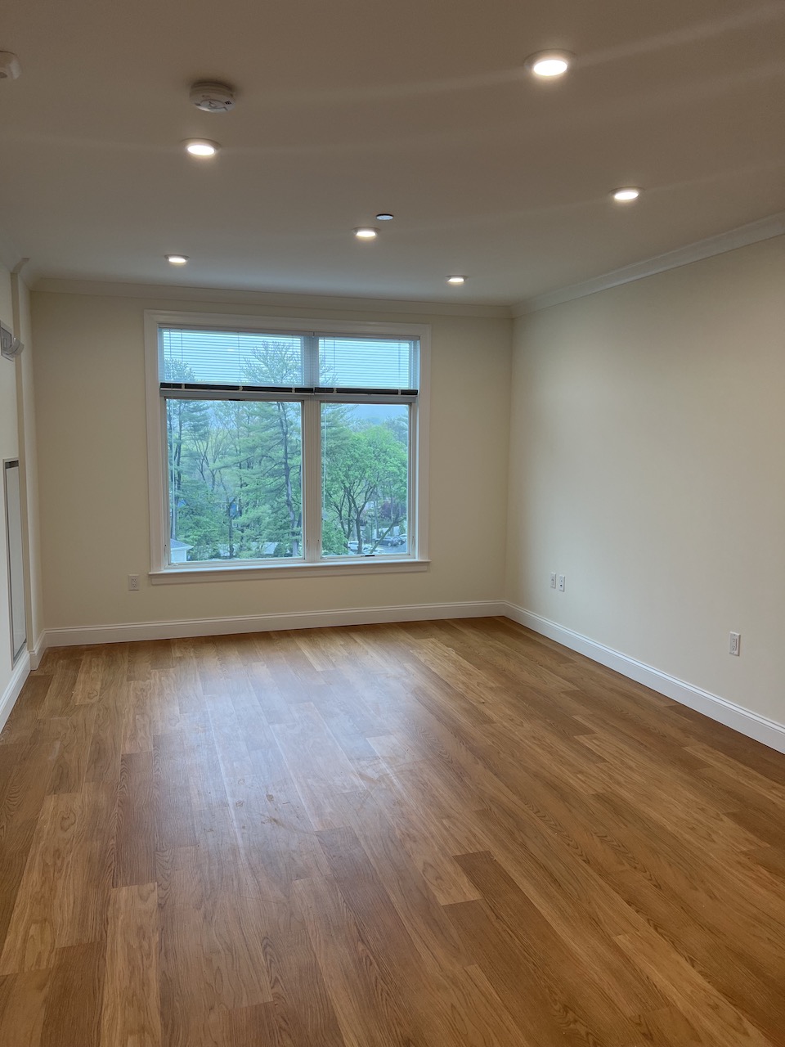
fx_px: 786
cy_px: 524
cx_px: 392
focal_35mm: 26
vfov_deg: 67.3
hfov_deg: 53.1
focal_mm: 5.7
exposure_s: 1/130
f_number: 1.5
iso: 64
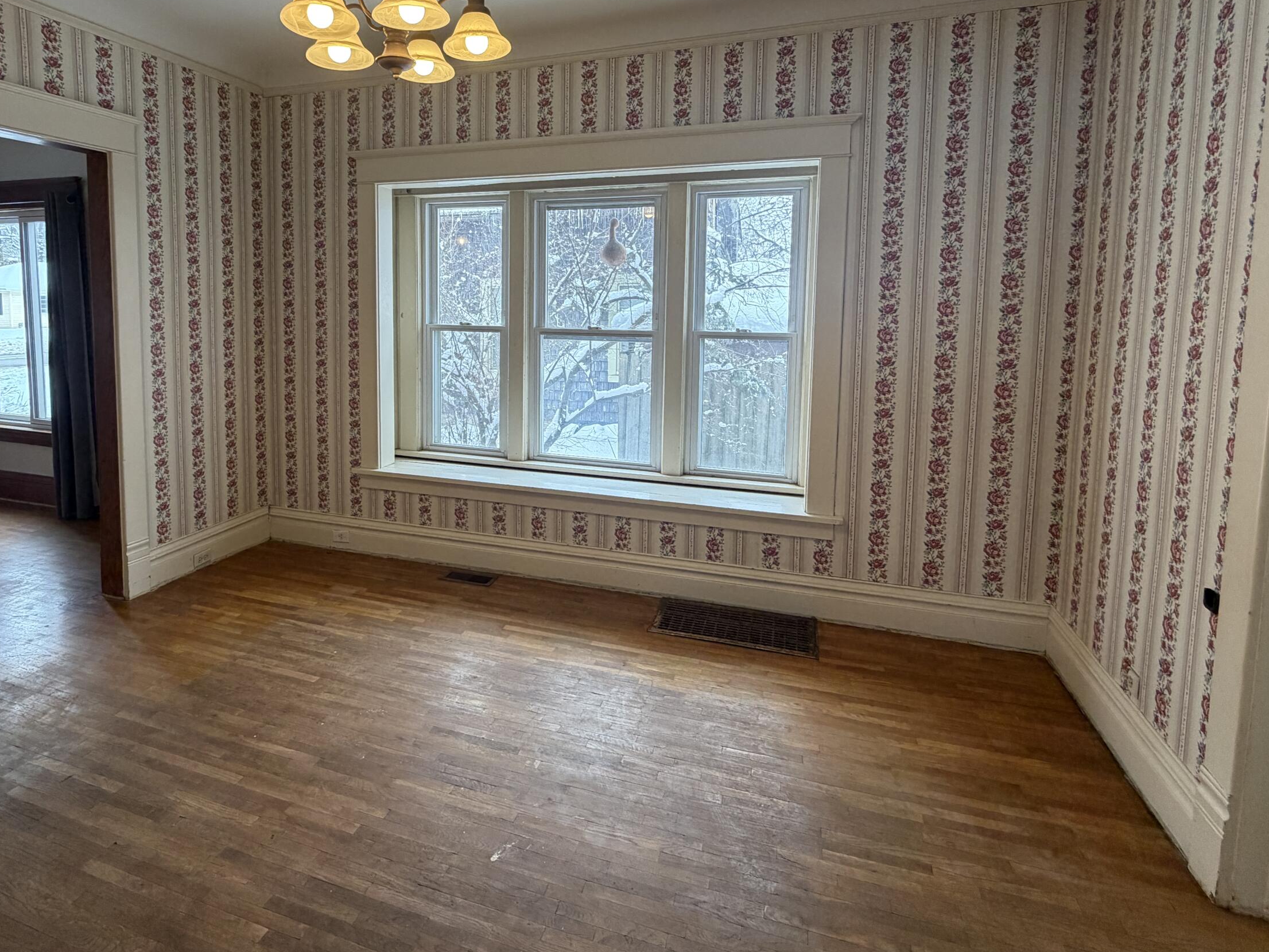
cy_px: 353
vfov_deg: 67.6
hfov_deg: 84.3
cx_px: 562
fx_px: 696
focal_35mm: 19
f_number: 2.2
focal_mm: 2.22
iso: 200
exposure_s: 1/120
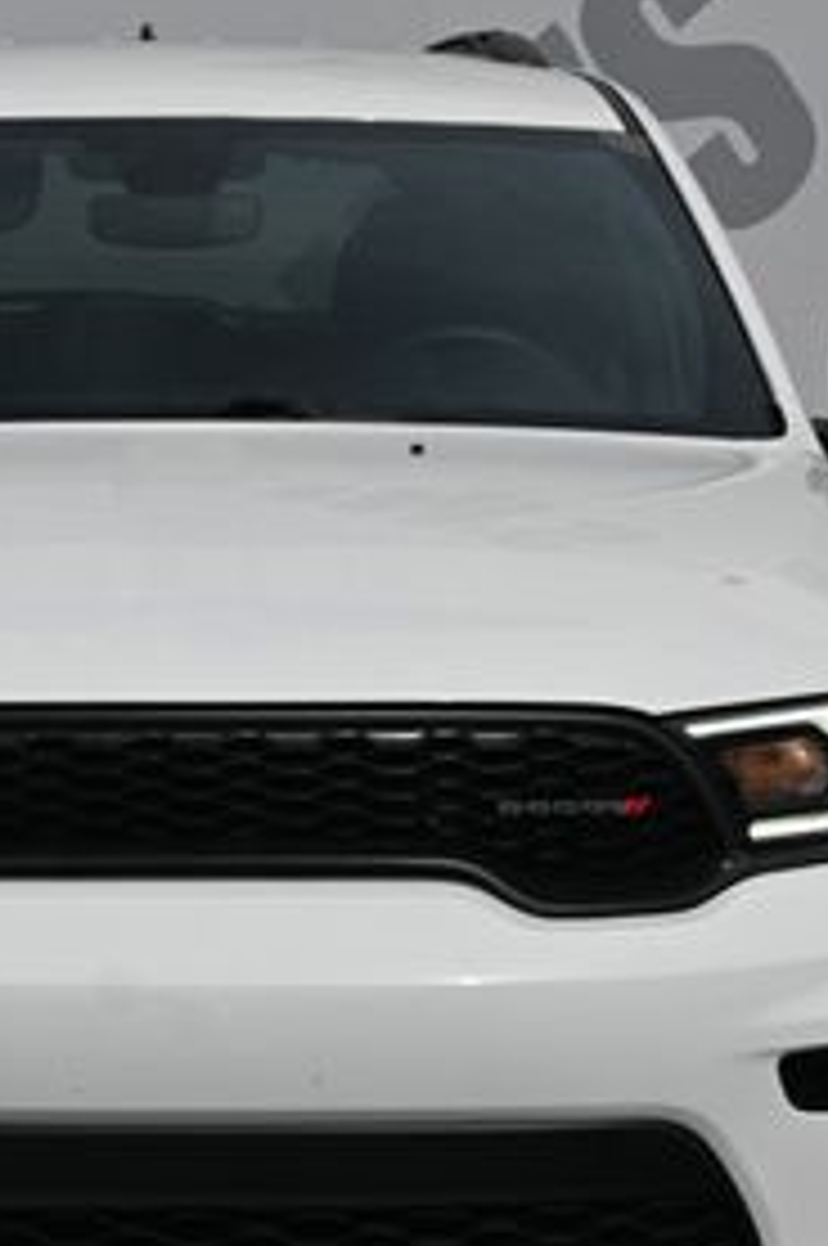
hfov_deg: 8.5
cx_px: 194
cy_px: 729
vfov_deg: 12.8
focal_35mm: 160
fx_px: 5533
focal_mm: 46
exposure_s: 1/400
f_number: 7.1
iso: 100
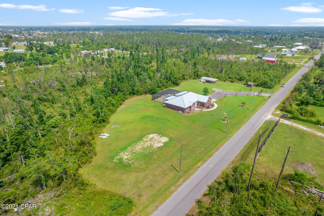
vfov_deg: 57.2
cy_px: 108
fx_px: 198
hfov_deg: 78.6
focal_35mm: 22
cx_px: 162
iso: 100
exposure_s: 1/800
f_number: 2.8
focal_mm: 8.38
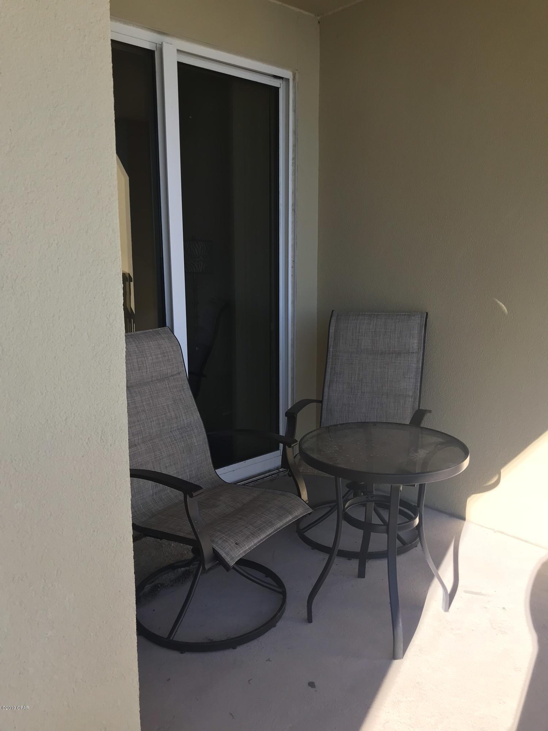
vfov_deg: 63.4
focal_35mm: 28
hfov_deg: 49.7
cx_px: 274
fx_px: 591
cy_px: 366
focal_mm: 3.99
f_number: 1.8
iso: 20
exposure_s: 1/356
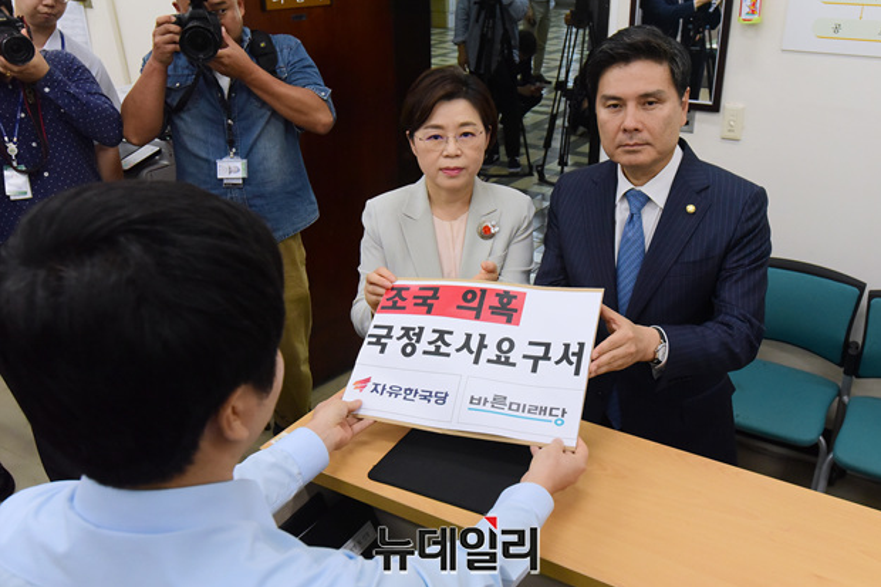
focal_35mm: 32
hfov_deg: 58.7
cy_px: 301
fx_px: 783
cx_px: 453
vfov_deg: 41.1
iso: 4000
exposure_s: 1/250
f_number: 8
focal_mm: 31
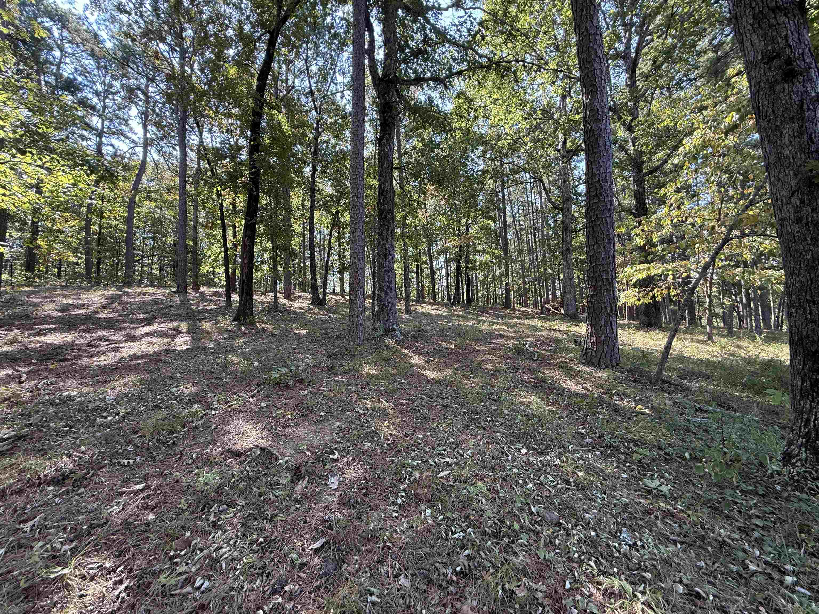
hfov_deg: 102.1
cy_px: 307
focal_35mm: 14
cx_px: 410
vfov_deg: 85.7
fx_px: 331
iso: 64
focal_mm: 2.22
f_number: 2.2
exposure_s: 1/108
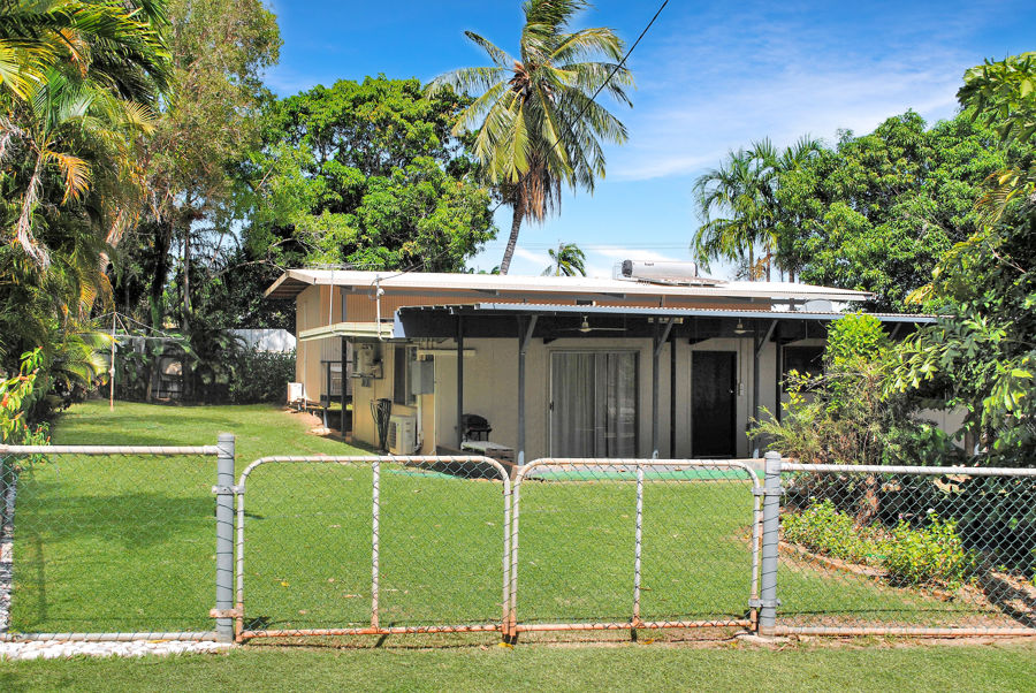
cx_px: 518
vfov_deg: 34.3
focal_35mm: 39
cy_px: 346
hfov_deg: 49.5
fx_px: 1123
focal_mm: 26
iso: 100
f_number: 7.1
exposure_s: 1/200
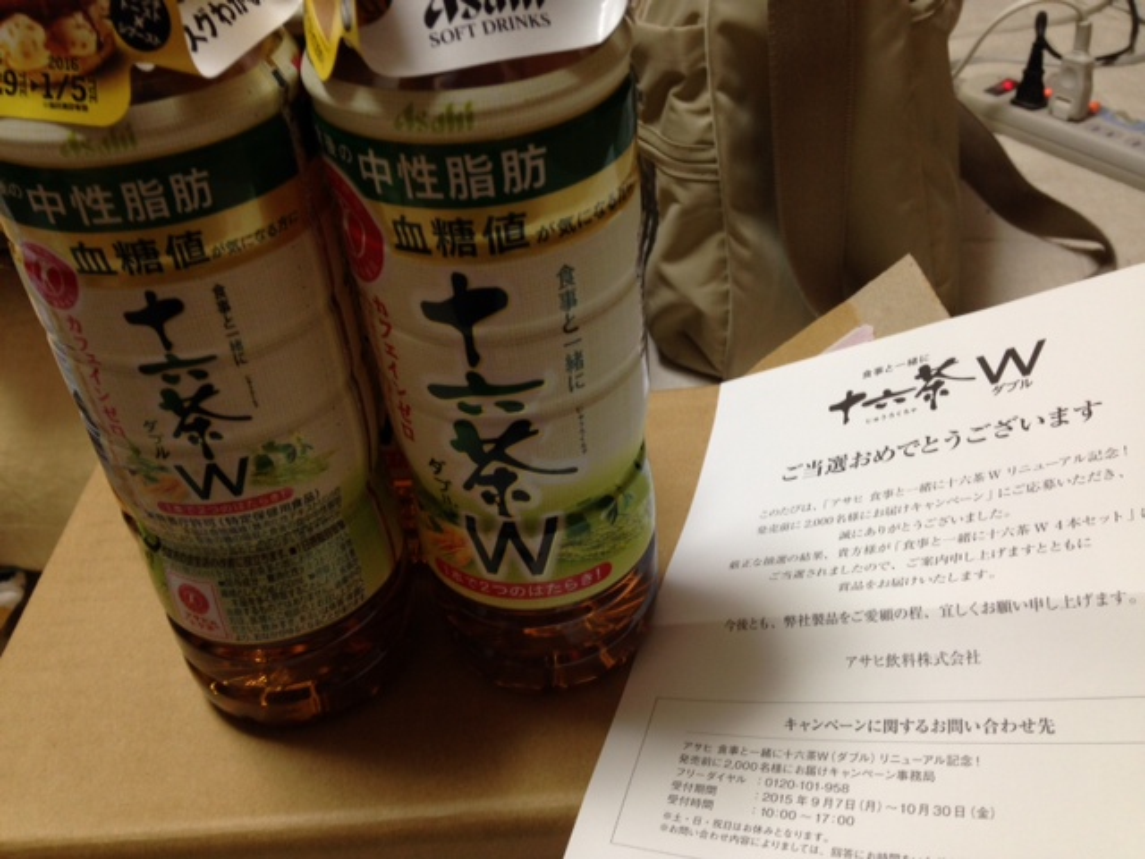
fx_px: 1092
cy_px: 430
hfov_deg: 55.4
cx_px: 572
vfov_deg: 42.9
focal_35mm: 33
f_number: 2.4
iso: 64
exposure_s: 1/20
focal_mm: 4.12
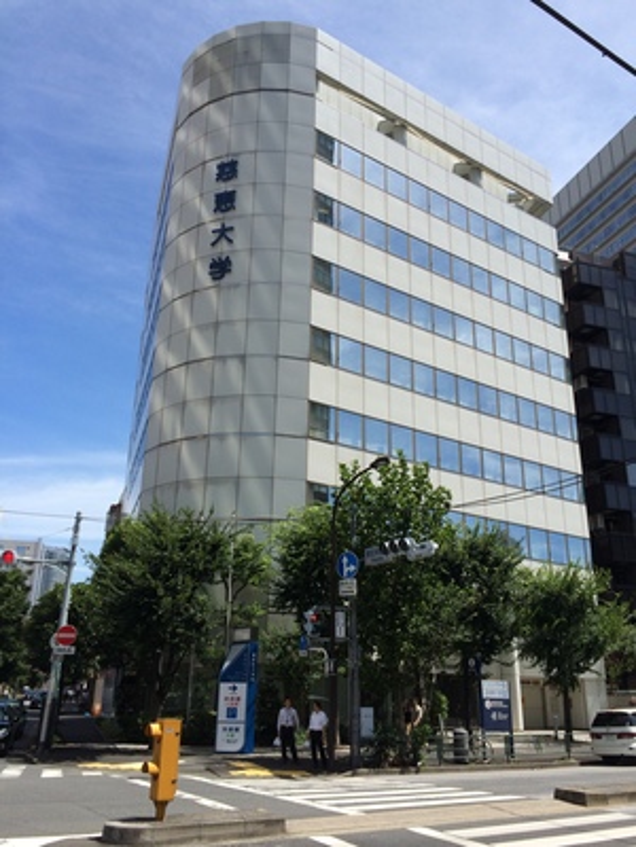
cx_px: 318
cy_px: 424
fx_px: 735
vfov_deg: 60.0
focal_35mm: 30
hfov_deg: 46.8
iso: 32
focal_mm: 4.12
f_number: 2.2
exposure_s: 1/2160
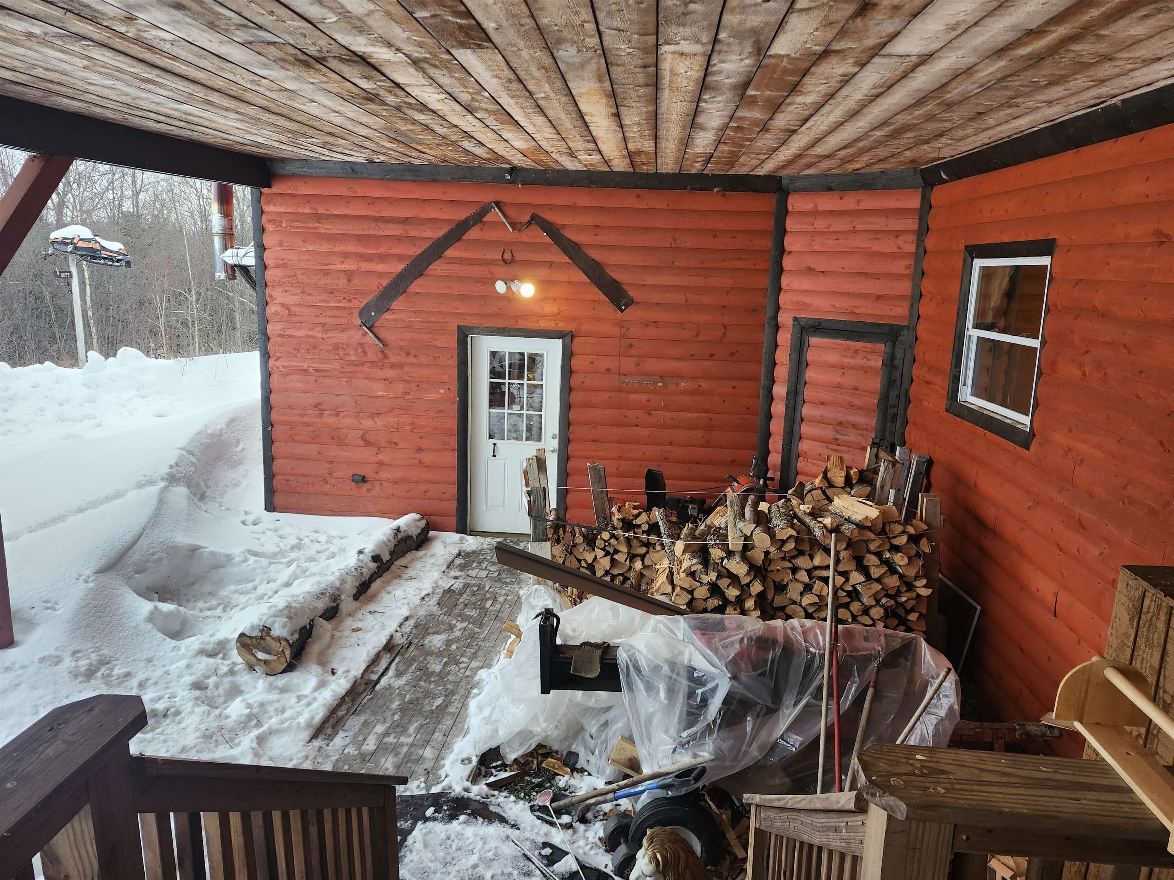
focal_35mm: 23
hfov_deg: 73.9
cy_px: 440
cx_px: 587
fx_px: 780
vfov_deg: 58.9
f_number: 1.8
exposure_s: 1/120
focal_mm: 5.54
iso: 250
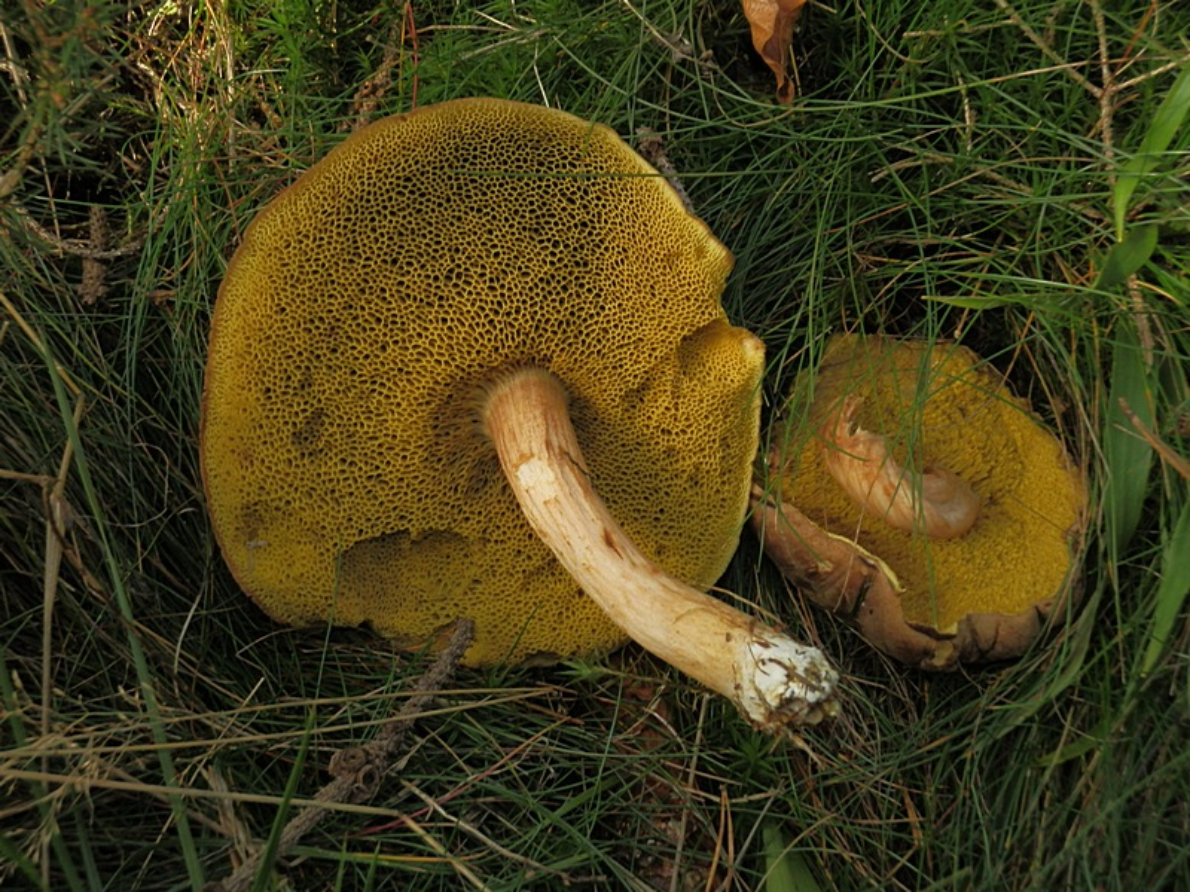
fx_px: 1272
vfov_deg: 38.7
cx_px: 595
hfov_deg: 50.1
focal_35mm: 37
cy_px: 446
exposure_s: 1/40
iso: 125
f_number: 9.9
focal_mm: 6.7
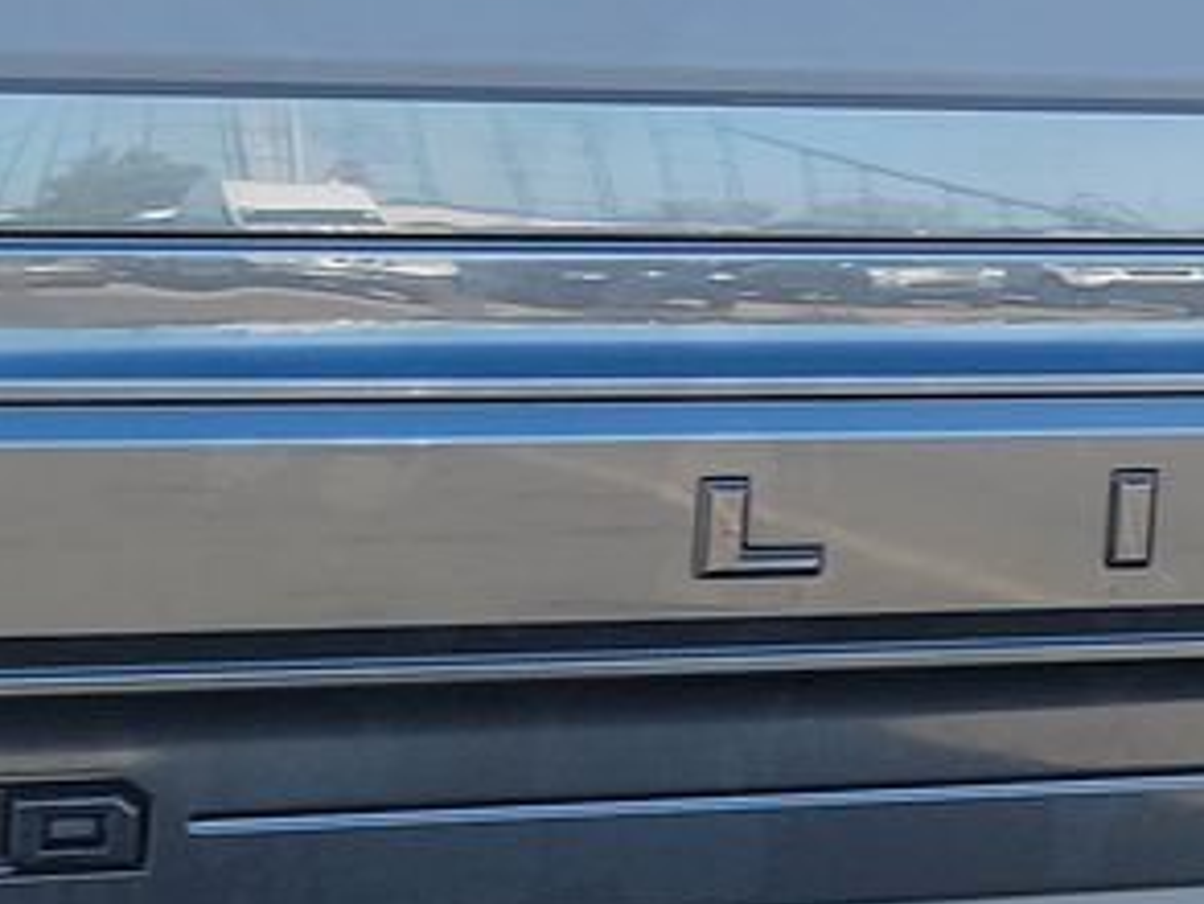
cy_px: 99
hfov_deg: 14.8
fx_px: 4558
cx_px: 1241
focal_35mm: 131
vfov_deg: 11.3
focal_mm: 6.7
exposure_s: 1/1123
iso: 50
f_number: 1.8
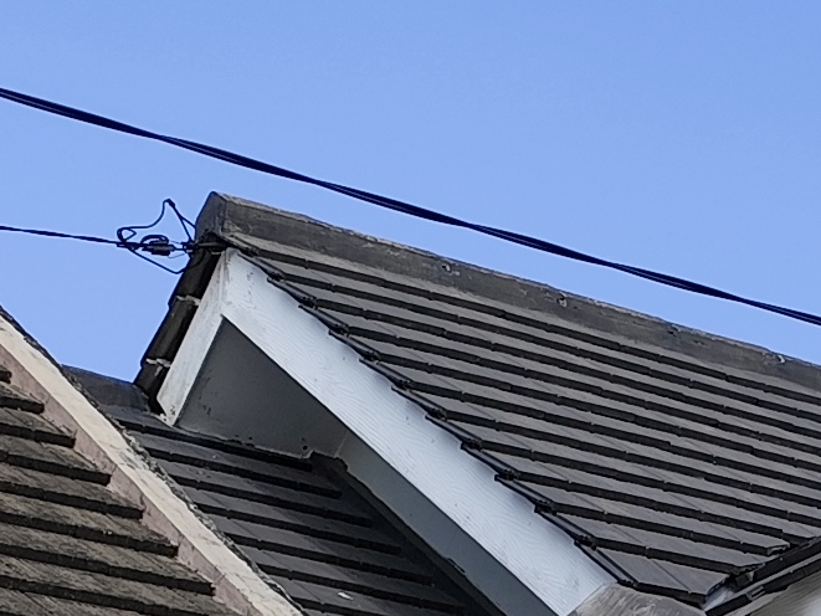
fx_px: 3368
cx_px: 1879
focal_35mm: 142
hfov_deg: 11.7
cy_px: 1356
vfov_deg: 9.5
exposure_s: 1/753
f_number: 1.65
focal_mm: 6.19
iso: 50
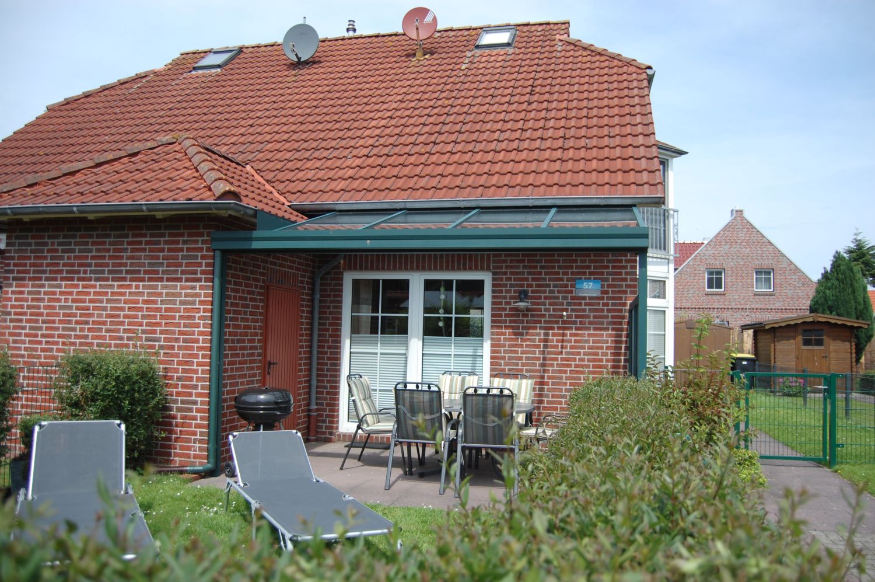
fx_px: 656
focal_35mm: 27
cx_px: 438
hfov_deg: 67.4
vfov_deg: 47.8
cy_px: 291
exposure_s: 1/1250
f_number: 3.5
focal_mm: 18
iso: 200
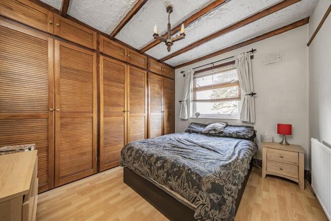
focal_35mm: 12
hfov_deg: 112.6
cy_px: 110
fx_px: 110
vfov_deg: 90.0
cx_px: 166
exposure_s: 1/3
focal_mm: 12
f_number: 9
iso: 320
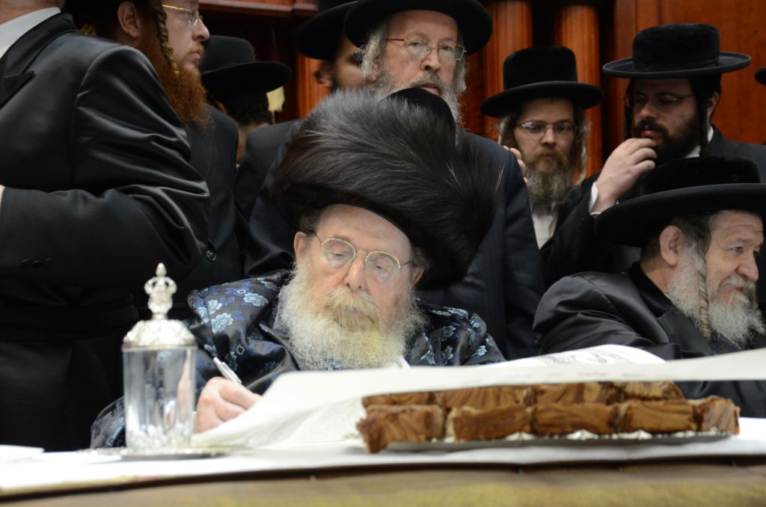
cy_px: 254
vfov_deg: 20.1
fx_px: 1433
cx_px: 383
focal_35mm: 68
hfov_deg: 29.9
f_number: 5
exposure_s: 1/40
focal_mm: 45
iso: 1600
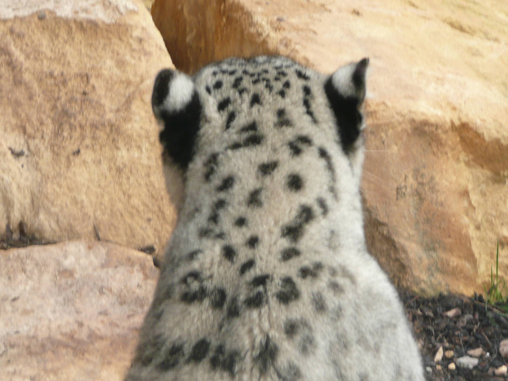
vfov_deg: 10.4
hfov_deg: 13.8
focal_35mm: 143
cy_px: 190
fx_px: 2099
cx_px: 254
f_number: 4.7
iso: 125
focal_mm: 15.7
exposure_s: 1/30
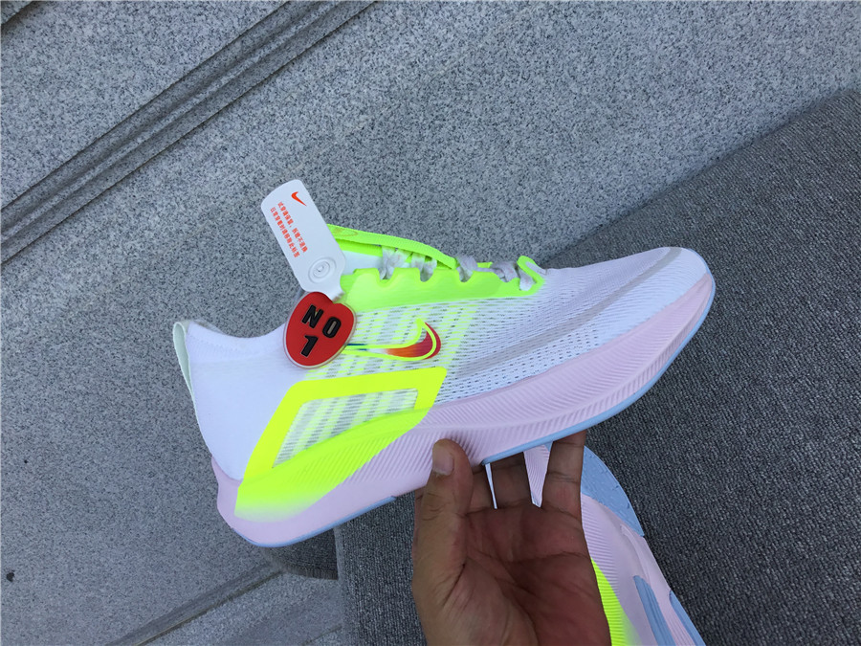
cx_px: 430
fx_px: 771
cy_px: 323
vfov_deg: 45.4
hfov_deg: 58.4
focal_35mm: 31
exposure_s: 1/420
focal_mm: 3.3
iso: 25
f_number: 2.4
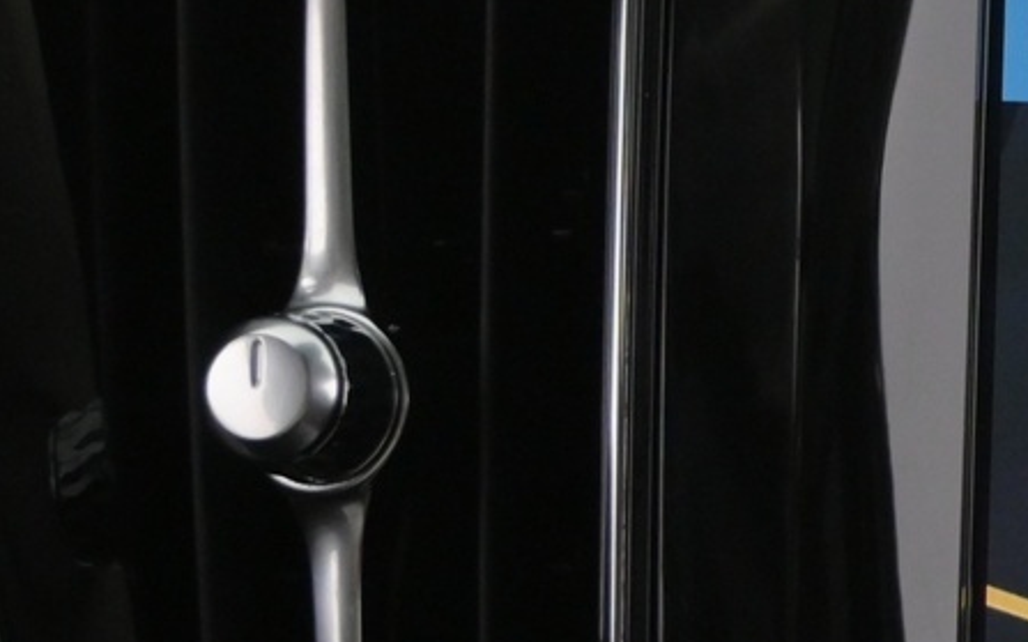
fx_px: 4033
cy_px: 483
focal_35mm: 144
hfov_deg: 13.3
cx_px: 1750
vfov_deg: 9.1
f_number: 4.5
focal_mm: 26
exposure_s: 1/50
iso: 2500
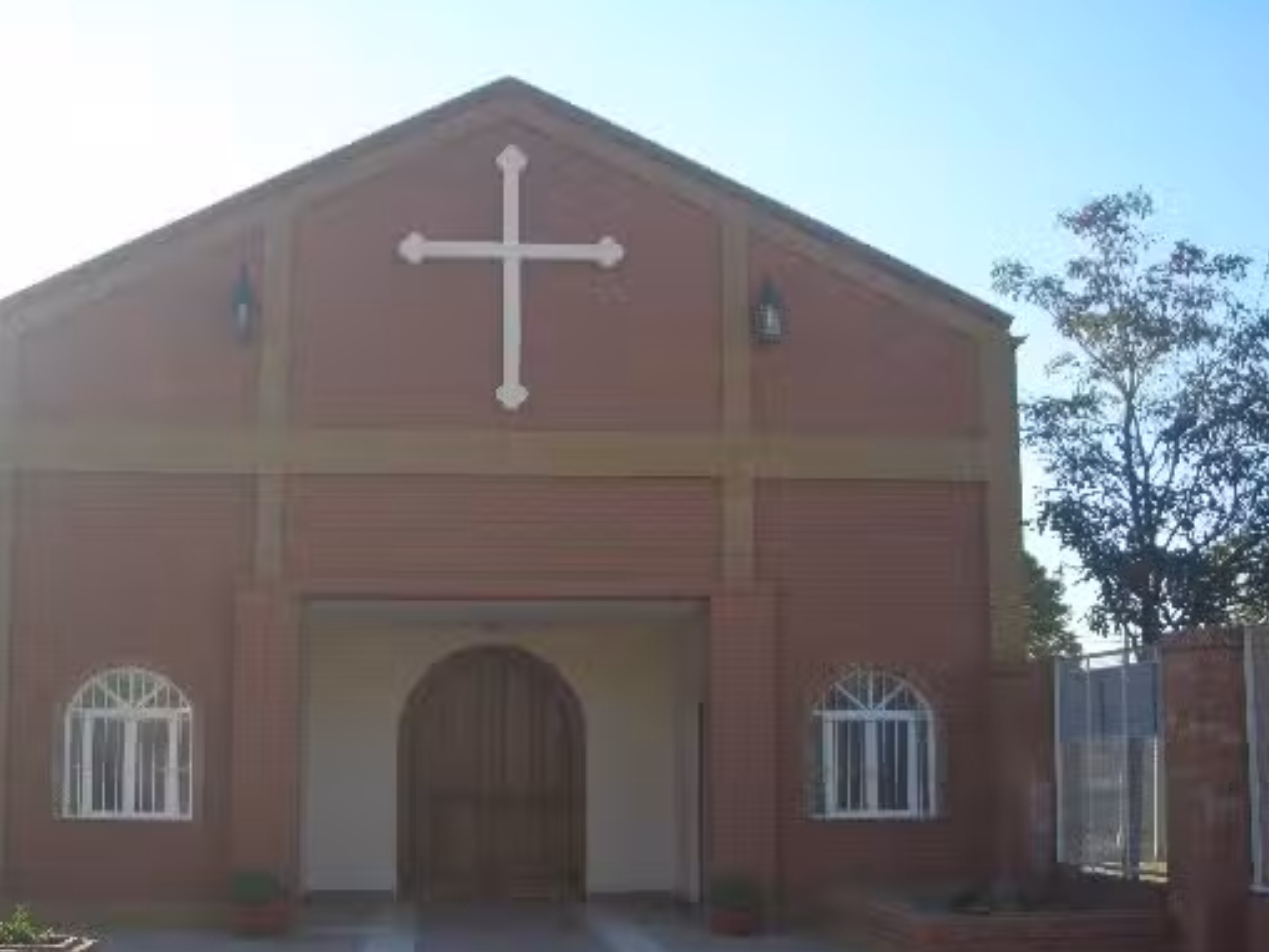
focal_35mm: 44
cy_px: 583
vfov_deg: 32.8
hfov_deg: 42.8
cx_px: 551
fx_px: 1613
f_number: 2.6
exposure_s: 1/400
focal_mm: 5.8
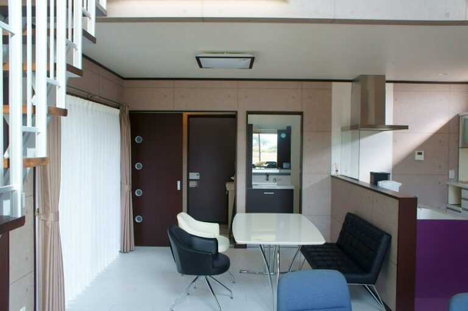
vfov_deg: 43.6
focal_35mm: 30
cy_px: 156
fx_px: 390
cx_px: 234
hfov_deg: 62.0
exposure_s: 1/80
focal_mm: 20
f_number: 6.3
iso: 400
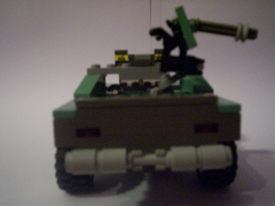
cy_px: 103
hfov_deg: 51.4
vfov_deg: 39.7
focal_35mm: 36
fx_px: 286
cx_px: 138
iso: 400
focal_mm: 5.9
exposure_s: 1/8
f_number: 4.5
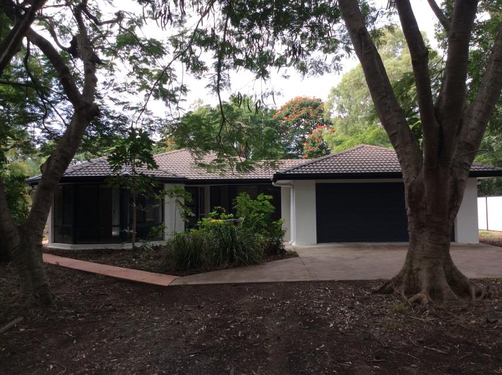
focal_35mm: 32
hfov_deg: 56.9
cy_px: 188
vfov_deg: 44.0
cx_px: 251
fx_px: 463
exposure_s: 1/248
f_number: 2.4
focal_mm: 3.3
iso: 32
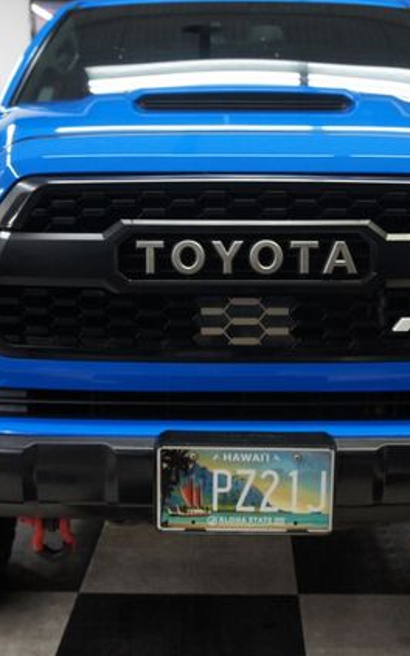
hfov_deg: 25.3
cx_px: 235
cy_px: 328
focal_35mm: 51
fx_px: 911
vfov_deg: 39.6
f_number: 4
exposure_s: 1/40
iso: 640
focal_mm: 22
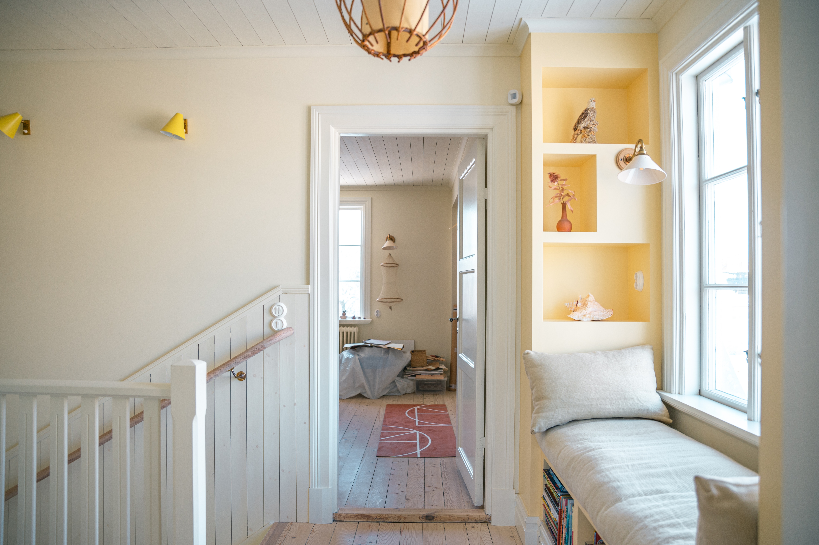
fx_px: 546
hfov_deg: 73.8
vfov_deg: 53.1
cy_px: 272
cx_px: 410
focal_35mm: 24
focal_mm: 24
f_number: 2.8
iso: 320
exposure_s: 1/125
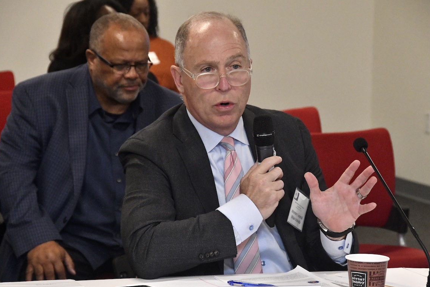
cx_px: 215
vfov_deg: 7.8
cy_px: 144
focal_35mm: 176
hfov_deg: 11.7
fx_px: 2102
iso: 5600
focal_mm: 112
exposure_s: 1/250
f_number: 8
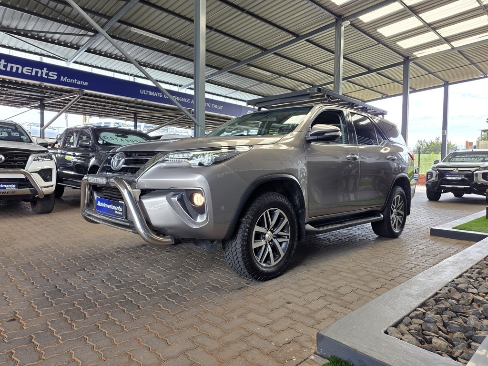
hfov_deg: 73.9
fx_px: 324
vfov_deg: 58.9
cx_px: 244
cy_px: 183
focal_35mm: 23
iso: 12
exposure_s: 1/51.6
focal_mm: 6.25
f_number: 1.7
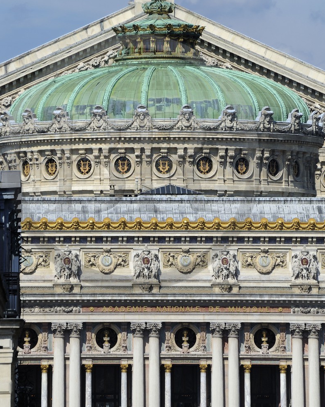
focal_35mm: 320
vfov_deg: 6.0
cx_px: 132
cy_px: 162
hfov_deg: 4.8
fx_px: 3847
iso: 200
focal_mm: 210
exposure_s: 1/320
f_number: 13
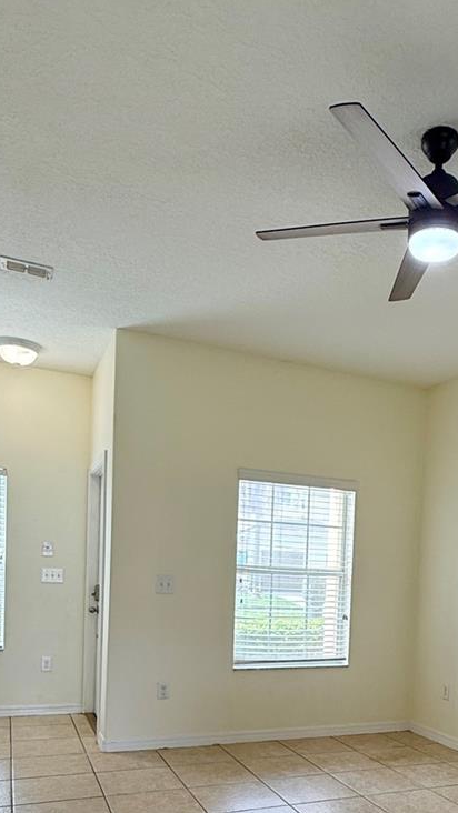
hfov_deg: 45.9
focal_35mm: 25
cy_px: 620
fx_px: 539
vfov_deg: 68.7
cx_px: 256
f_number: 2.2
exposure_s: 1/120
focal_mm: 2.22
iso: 80
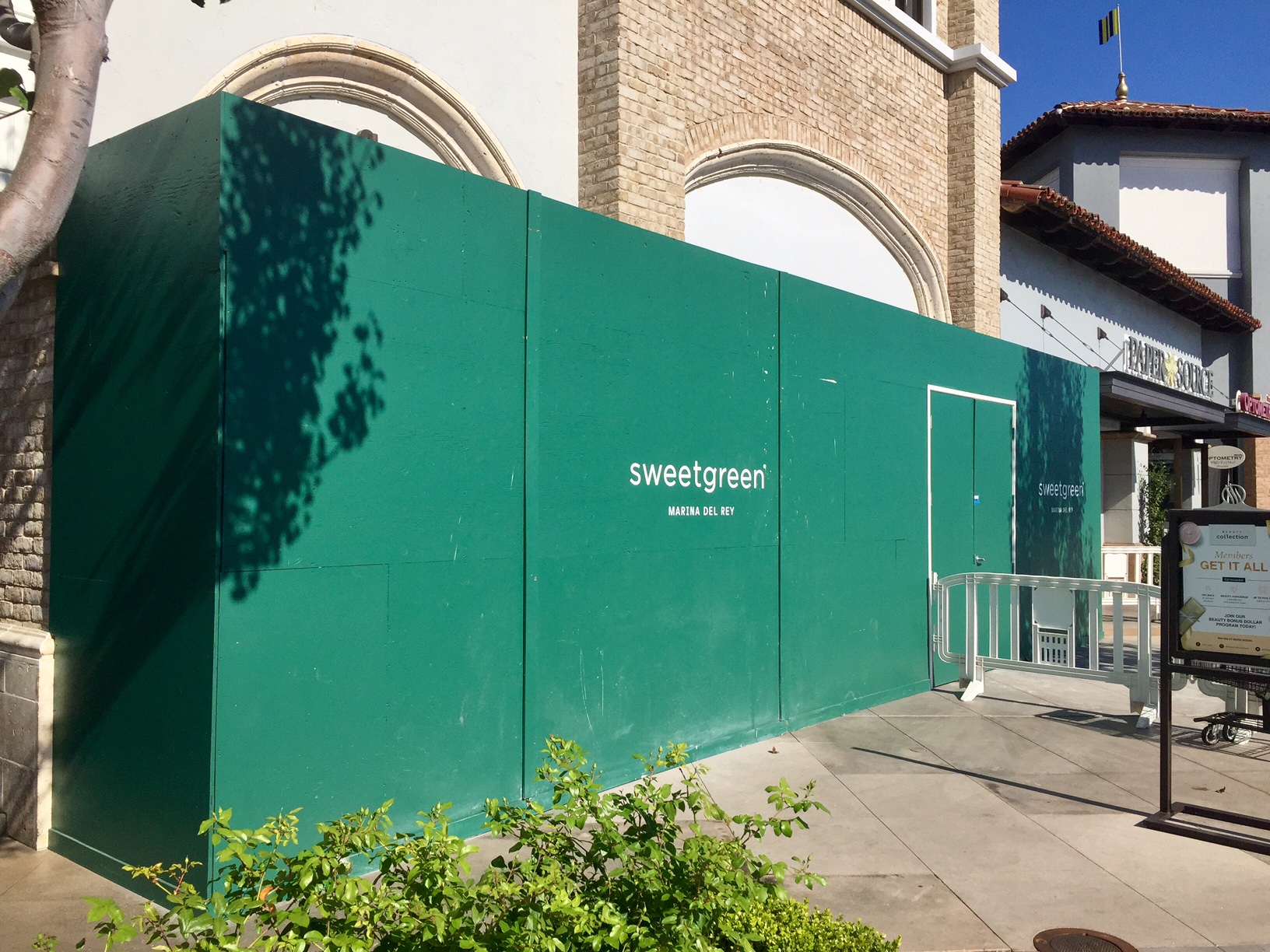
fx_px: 1064
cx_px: 635
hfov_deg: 61.7
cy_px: 476
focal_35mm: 29
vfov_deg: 48.2
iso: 32
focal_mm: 4.15
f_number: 2.2
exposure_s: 1/3597
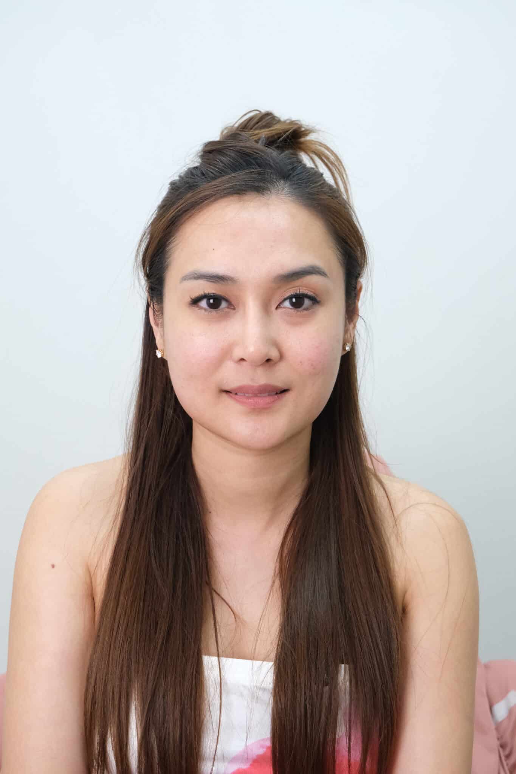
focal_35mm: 44
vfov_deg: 44.5
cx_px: 258
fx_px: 946
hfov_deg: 30.5
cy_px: 387
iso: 2000
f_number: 5.6
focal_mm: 29.2
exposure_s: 1/160
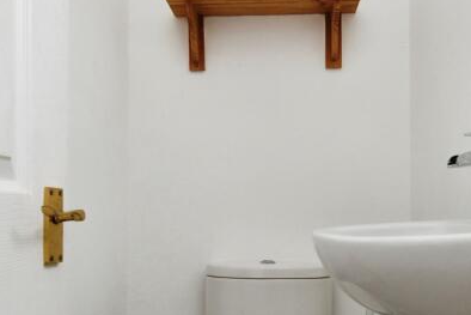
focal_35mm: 39
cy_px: 211
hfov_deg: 49.5
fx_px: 510
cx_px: 246
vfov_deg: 33.9
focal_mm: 15
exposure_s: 1/60
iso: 800
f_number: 8
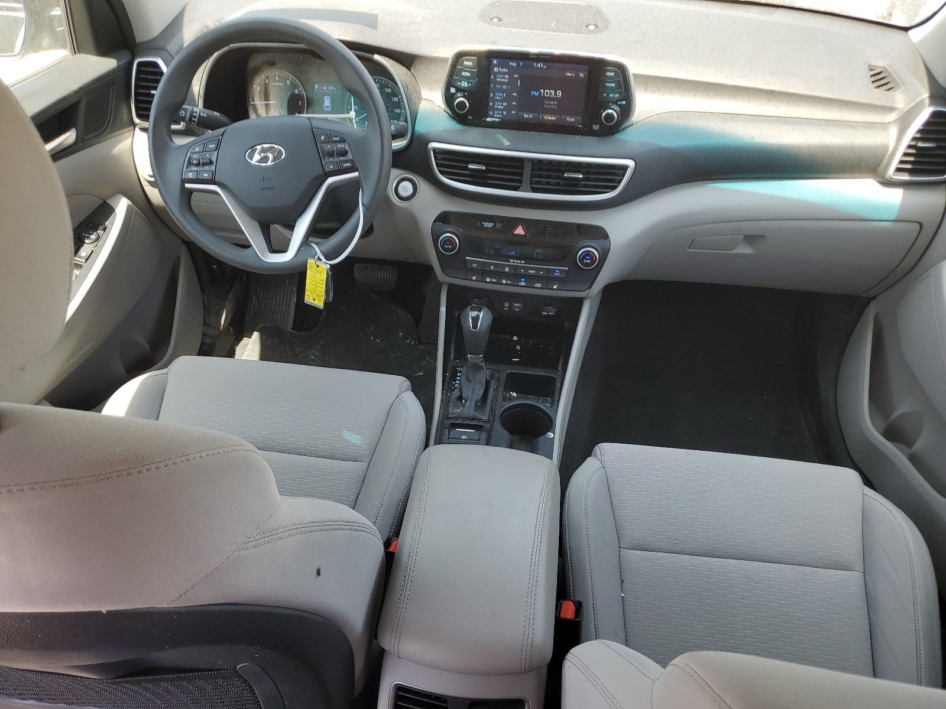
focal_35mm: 26
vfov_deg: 53.1
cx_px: 473
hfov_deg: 67.3
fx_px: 711
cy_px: 354
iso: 50
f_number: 1.5
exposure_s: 1/222
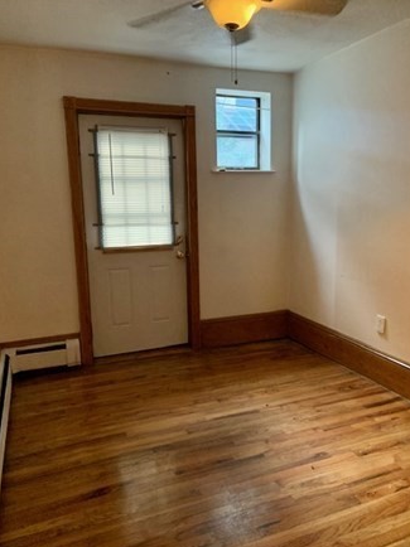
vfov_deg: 65.4
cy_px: 274
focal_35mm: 27
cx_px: 211
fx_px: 427
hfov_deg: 51.3
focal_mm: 4.25
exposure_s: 1/30
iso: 500
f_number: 1.8
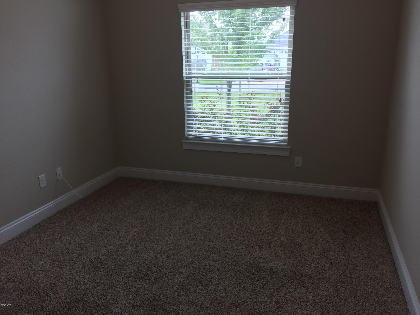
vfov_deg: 48.2
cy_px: 158
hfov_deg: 61.7
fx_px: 352
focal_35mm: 29
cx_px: 210
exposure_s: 1/40
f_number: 2.2
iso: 32
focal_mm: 4.15
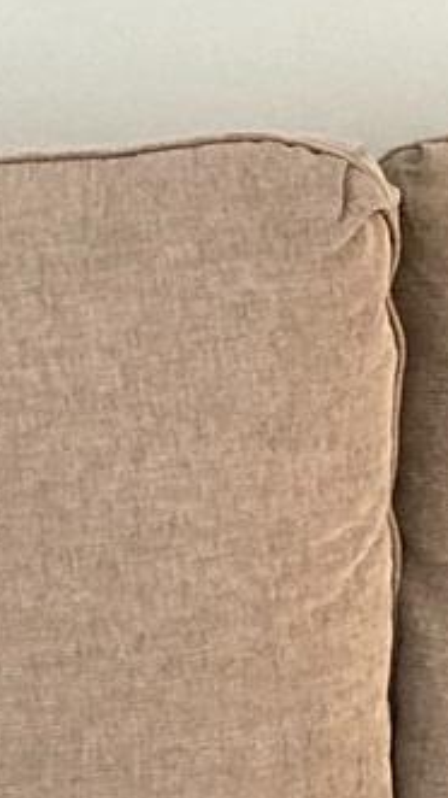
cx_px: 446
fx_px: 3994
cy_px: 1377
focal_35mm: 189
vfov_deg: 10.8
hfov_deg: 6.4
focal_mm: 3.99
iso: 400
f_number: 1.8
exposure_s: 1/30
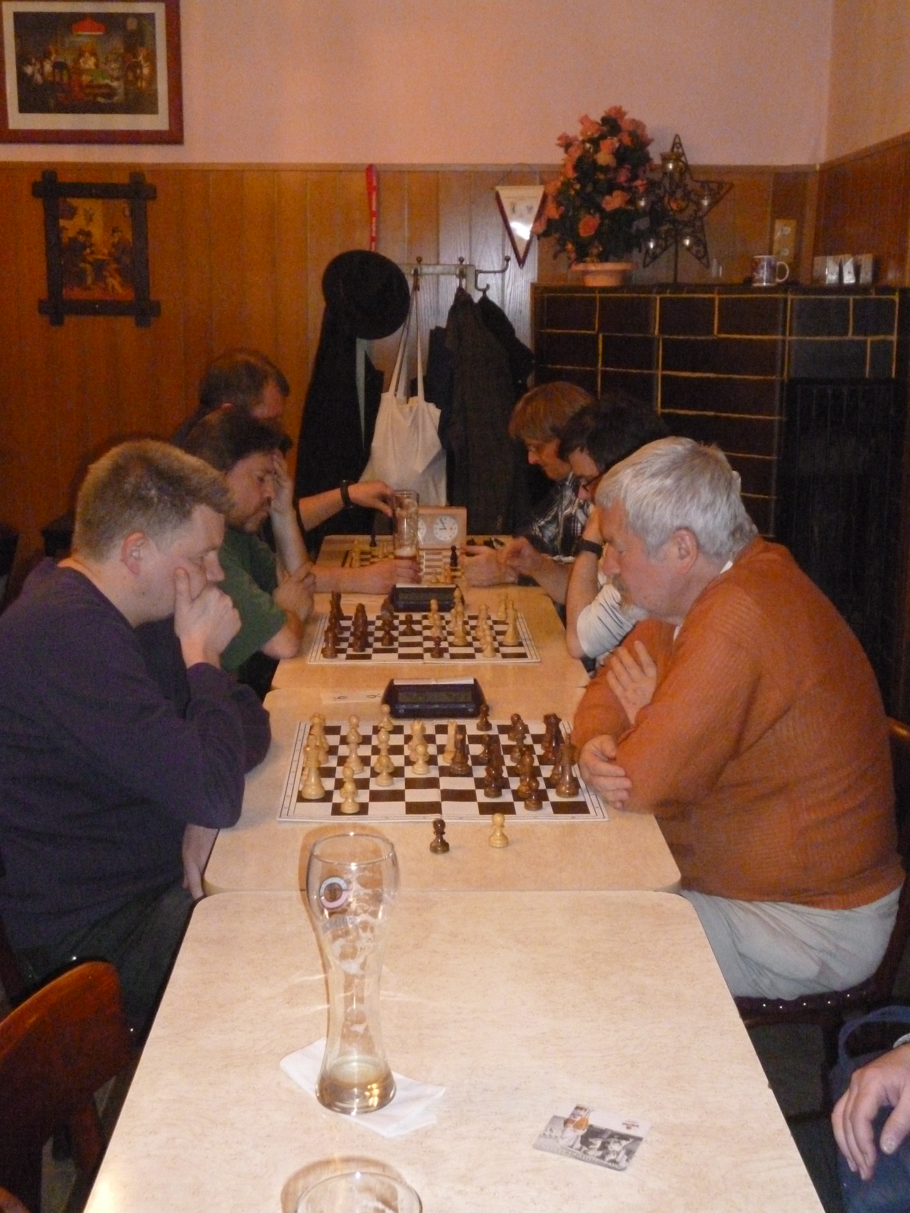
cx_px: 455
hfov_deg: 35.1
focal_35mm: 41
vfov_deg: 45.8
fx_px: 1437
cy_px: 606
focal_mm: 7.3
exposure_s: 1/60
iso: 1000
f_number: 3.7
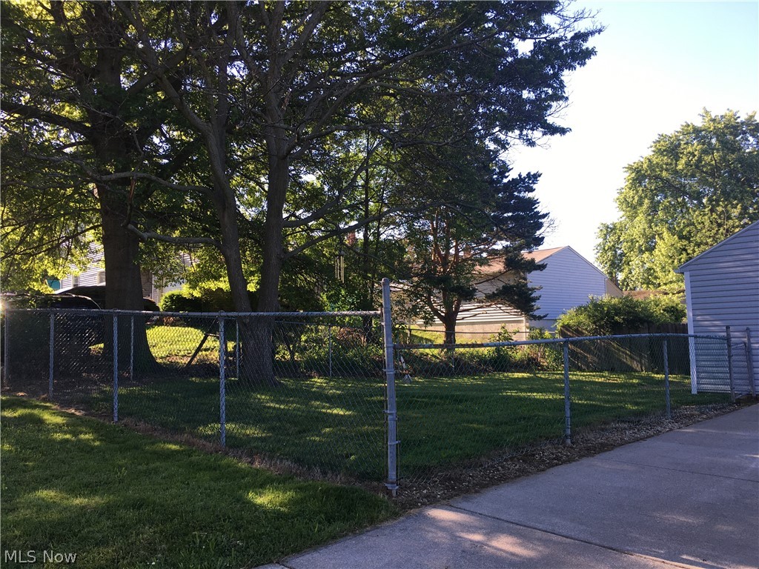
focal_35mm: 29
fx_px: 636
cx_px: 380
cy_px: 284
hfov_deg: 61.7
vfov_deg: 48.2
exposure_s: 1/251
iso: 25
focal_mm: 4.15
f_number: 2.2
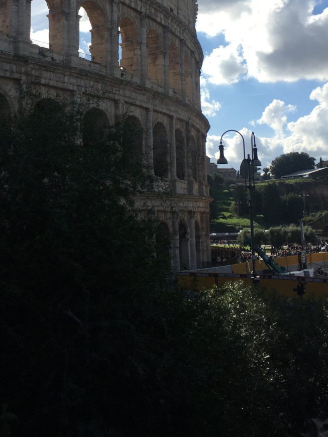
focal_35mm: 48
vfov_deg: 38.5
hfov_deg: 30.1
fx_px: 606
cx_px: 110
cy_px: 104
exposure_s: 1/2262
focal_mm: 4.15
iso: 25
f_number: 2.2
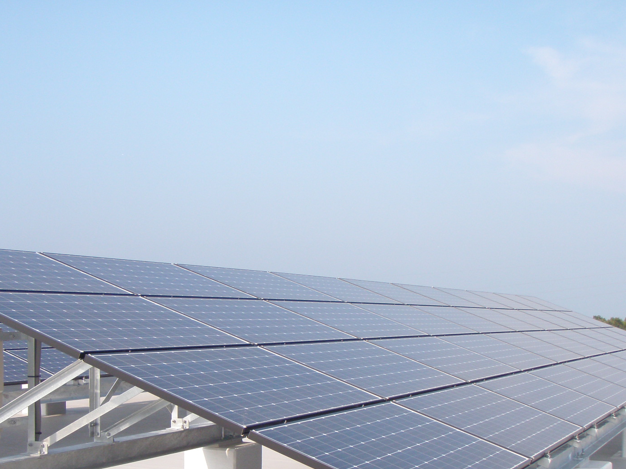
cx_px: 297
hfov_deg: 34.3
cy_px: 329
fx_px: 1013
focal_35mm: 56
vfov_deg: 25.9
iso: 80
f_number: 3.5
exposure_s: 1/500
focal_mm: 6.7
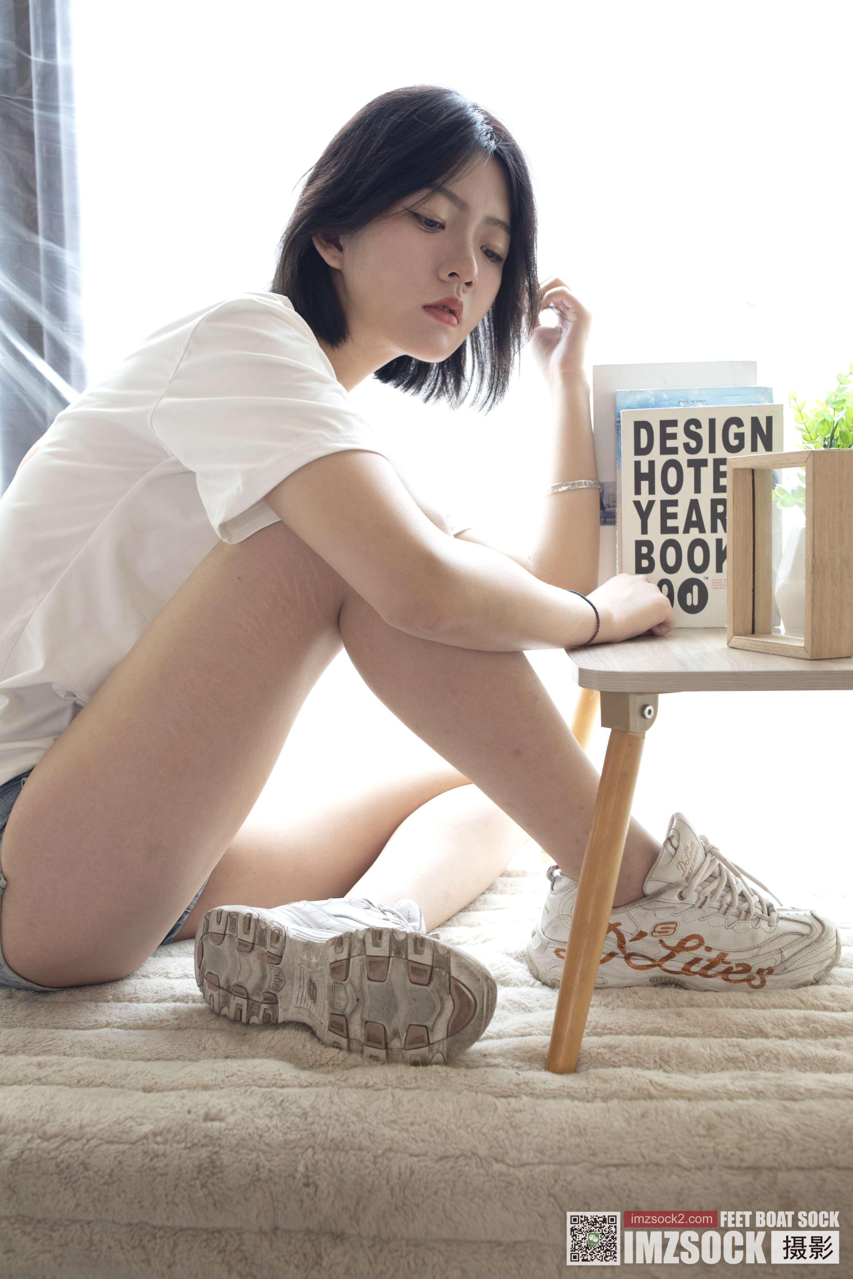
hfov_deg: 38.9
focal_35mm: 34
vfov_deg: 55.8
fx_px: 1208
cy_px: 640
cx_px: 426
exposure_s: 1/50
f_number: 4.5
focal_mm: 35
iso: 400
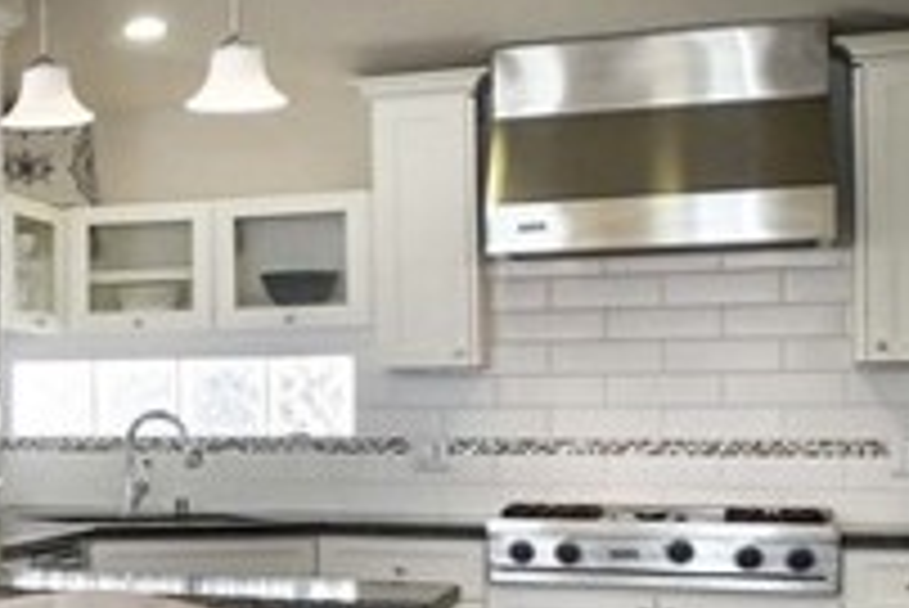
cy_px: 399
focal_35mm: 76
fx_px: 1920
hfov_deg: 20.0
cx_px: -698
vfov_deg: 17.9
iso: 320
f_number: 7.1
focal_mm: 10
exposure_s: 1/50
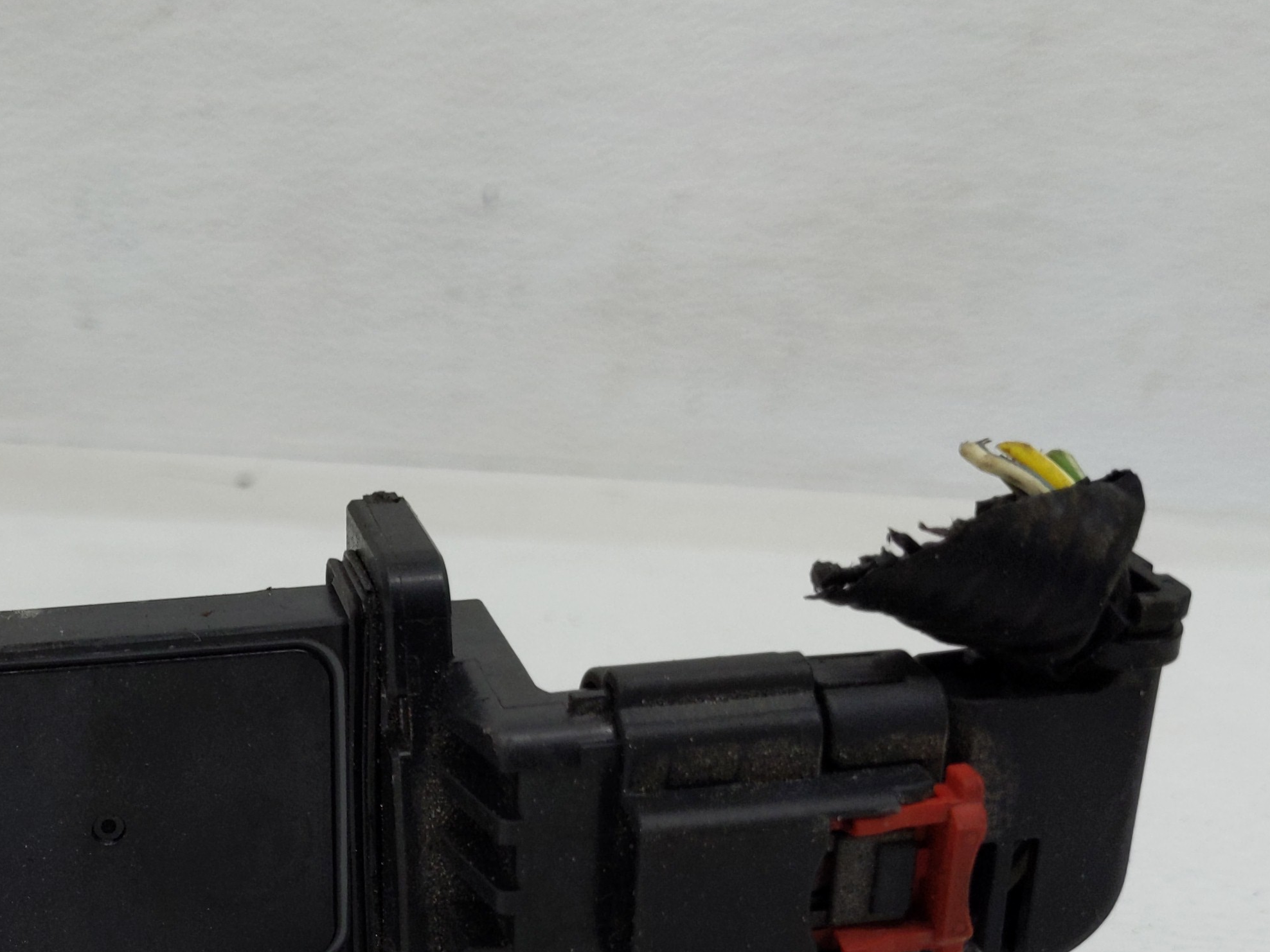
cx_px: 260
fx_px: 1871
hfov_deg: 36.3
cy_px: 894
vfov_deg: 27.3
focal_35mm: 51
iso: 73
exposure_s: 1/120
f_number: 1.73
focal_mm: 4.38
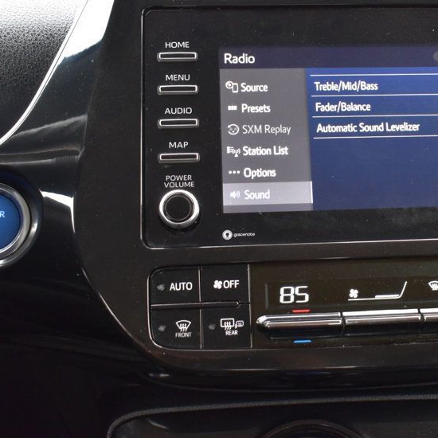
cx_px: 355
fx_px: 985
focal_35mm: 69
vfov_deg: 25.1
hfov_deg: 24.6
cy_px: 196
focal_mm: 29
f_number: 6.3
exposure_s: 1/15
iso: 1000
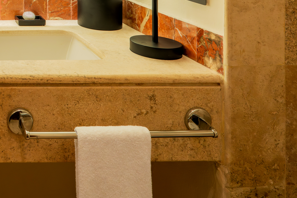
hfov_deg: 39.1
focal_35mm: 40
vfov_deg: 27.4
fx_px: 330
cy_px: -66
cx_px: -35
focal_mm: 14
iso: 50
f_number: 9
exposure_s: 1/60
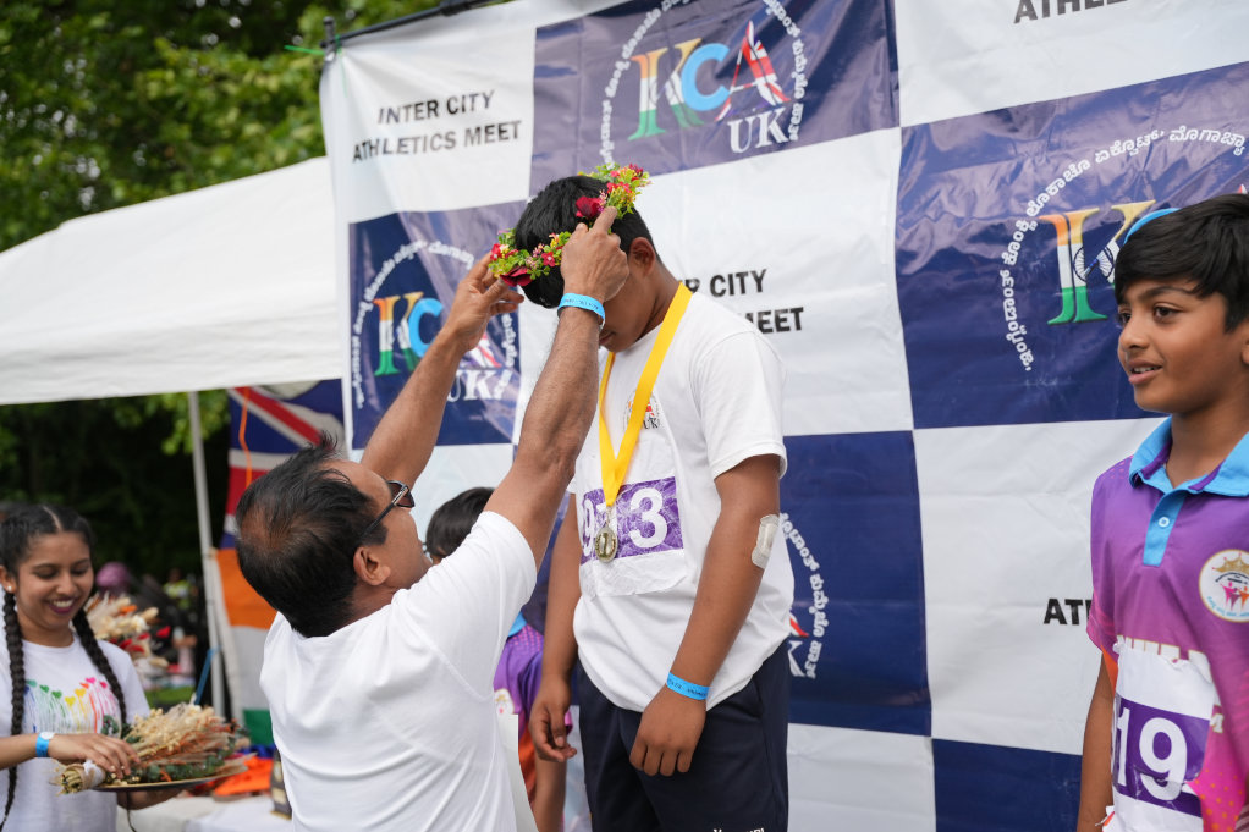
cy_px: 416
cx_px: 624
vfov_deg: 33.3
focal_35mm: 40
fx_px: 1391
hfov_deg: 48.4
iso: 250
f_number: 2.8
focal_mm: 40.1
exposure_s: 1/2500
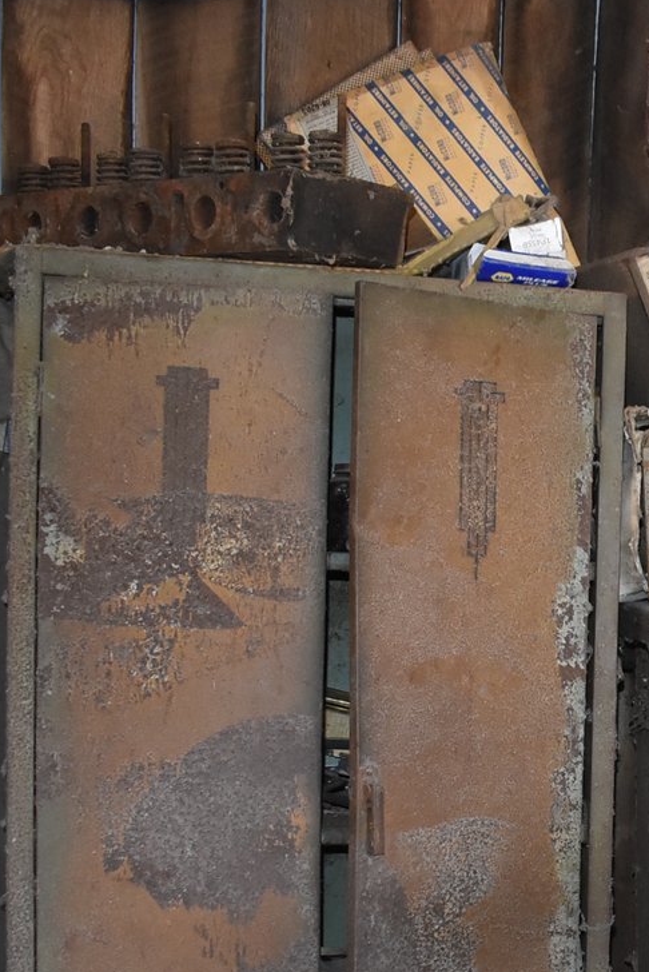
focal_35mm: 63
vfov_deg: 31.4
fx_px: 1702
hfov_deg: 19.8
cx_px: 852
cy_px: 722
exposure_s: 1/100
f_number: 3.5
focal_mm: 18
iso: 1600
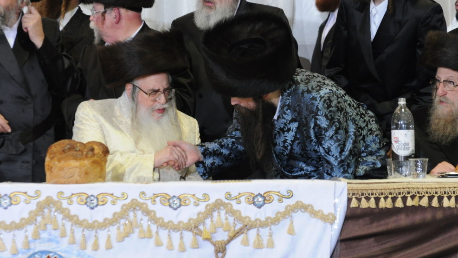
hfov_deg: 9.5
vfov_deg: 5.3
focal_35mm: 228
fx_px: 2769
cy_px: 116
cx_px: 234
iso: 800
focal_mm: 140
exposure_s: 1/100
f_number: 5.6
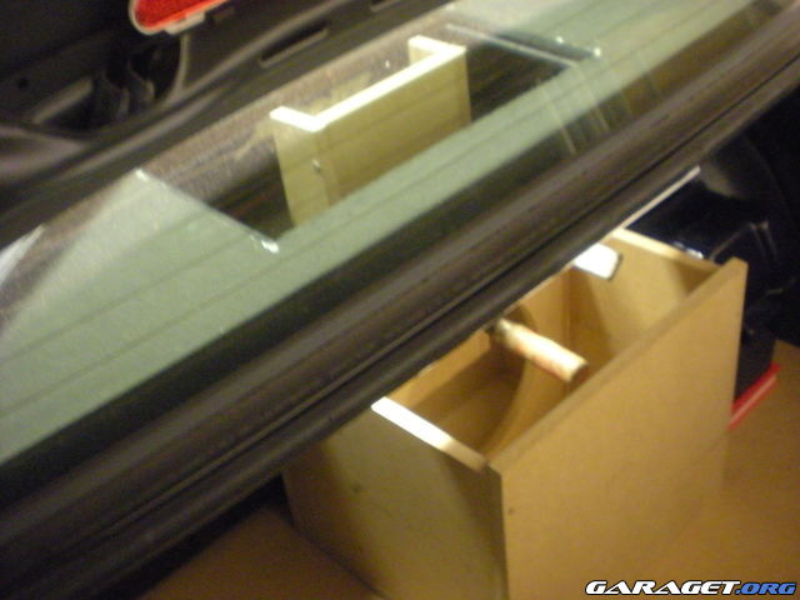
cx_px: 400
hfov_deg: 42.9
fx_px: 1017
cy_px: 300
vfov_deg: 32.9
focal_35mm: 44
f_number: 3.5
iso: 800
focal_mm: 7.4
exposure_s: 1/7.8
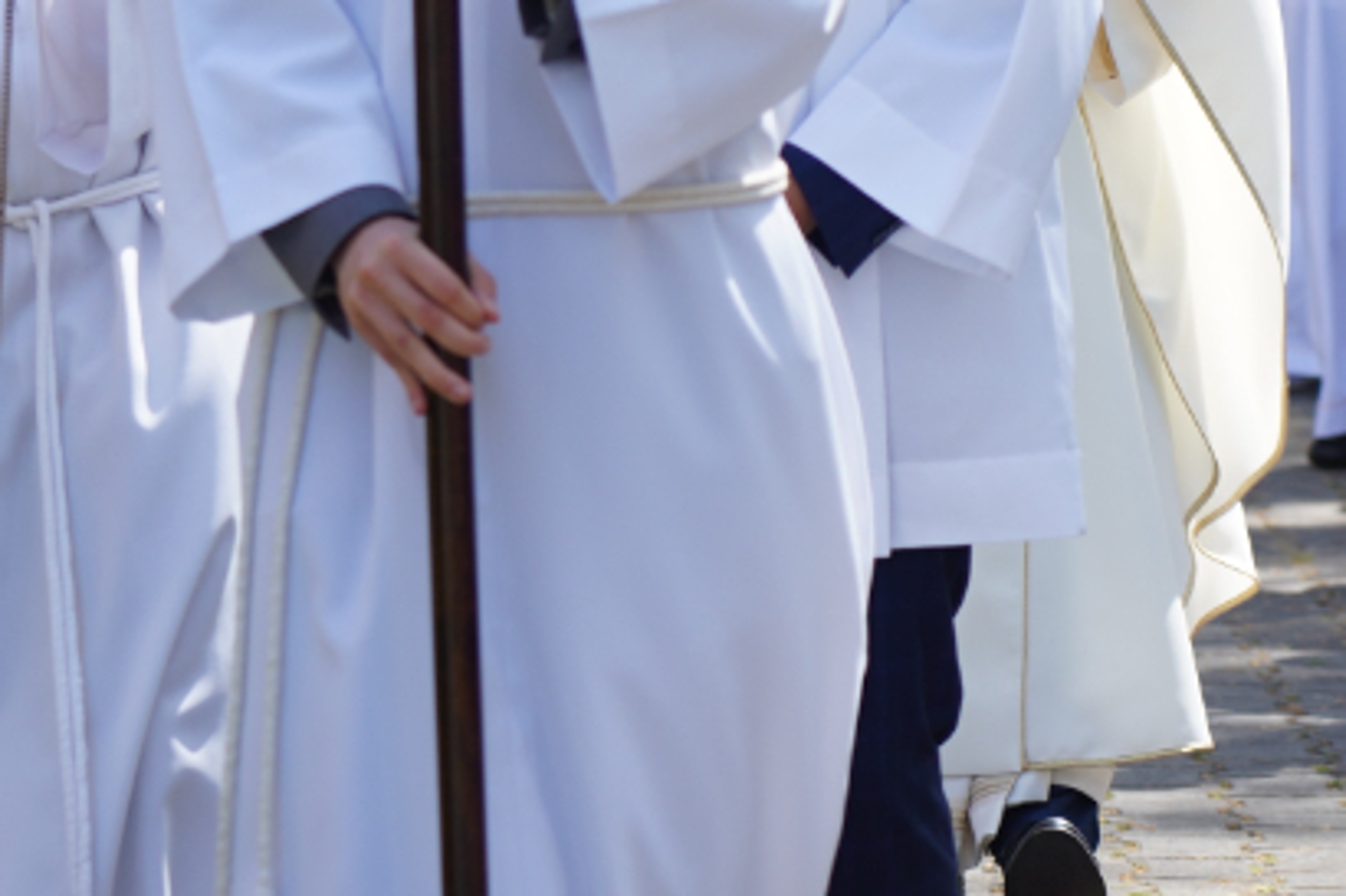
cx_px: 450
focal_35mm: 333
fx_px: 12445
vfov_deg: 4.1
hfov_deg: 6.2
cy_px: -130
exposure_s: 1/320
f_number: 4
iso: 100
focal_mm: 105
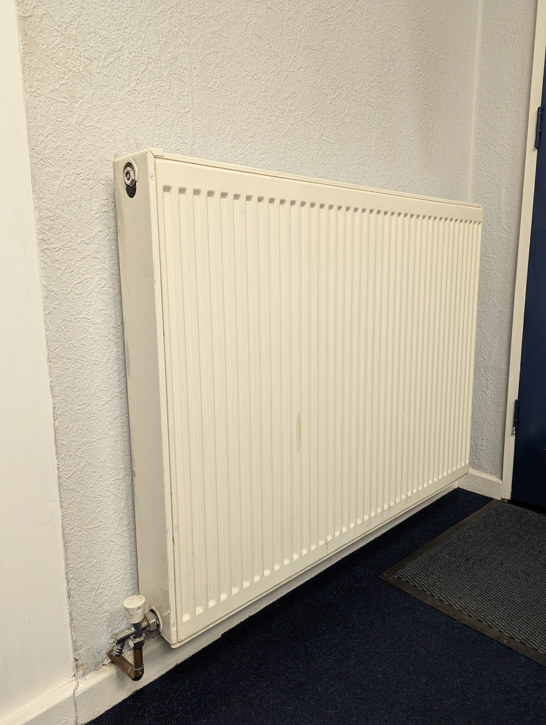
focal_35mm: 24
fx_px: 503
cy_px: 362
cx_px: 273
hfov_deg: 56.9
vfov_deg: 71.5
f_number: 1.85
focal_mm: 6.81
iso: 218
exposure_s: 1/50
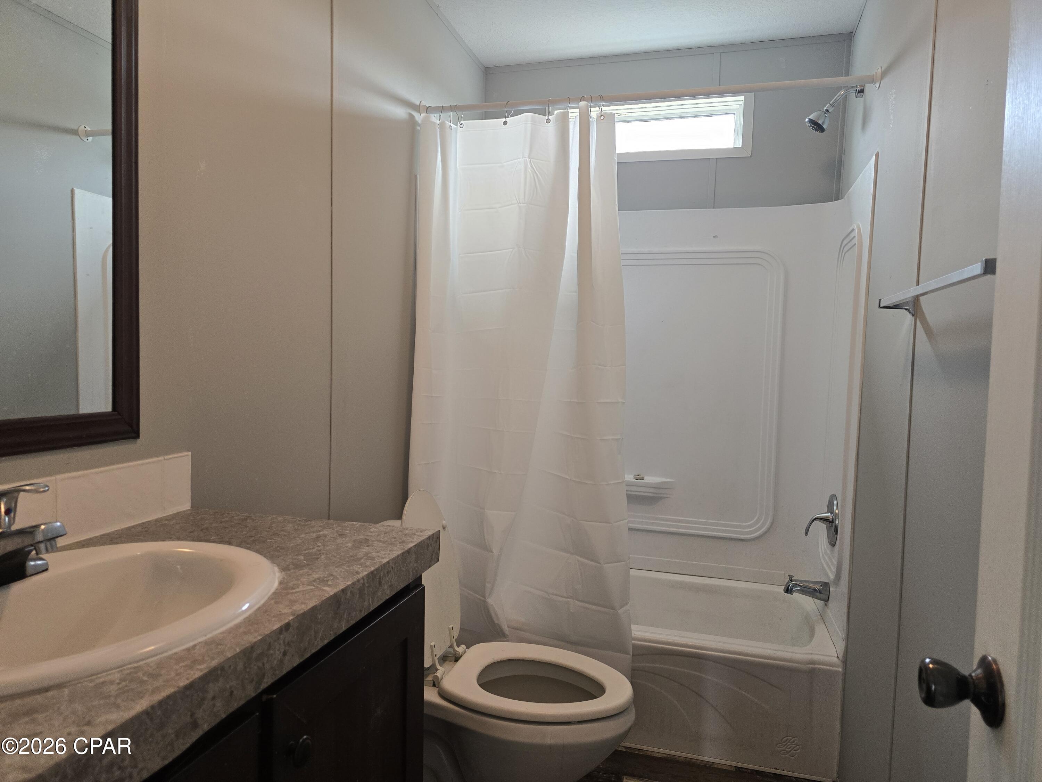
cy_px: 391
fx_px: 692
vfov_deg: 58.9
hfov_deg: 73.9
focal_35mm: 23
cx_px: 521
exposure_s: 1/120
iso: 250
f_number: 1.7
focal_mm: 6.3
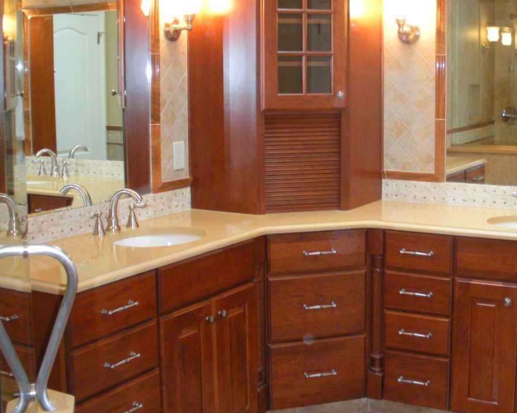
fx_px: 811
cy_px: 138
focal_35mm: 53
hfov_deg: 34.8
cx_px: 366
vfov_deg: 28.4
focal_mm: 6.3
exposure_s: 1/30
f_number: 3.5
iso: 293
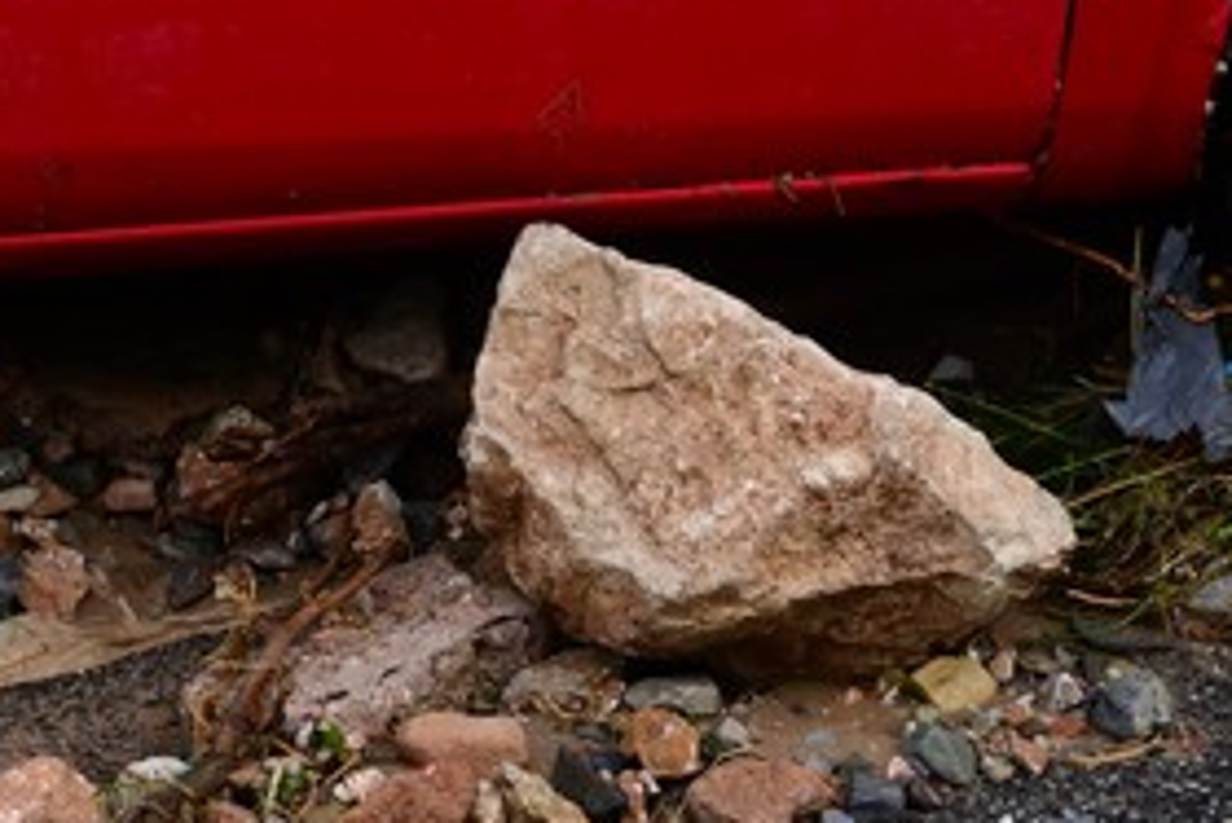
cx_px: 114
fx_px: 4691
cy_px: -489
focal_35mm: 137
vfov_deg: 9.7
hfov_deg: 14.8
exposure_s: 1/320
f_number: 8
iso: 800
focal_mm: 32
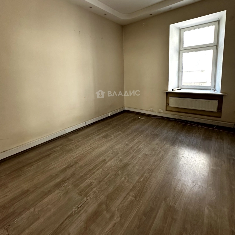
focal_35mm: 17
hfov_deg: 84.0
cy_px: 93
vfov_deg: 82.9
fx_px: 131
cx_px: 118
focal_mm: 2.22
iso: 160
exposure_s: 1/99
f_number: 2.2
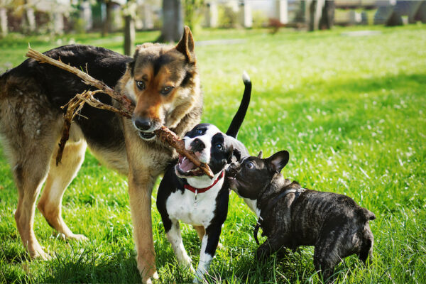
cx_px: 213
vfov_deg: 18.2
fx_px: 887
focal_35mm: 75
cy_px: 142
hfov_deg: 27.0
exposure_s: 1/800
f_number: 2.5
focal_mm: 50
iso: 100
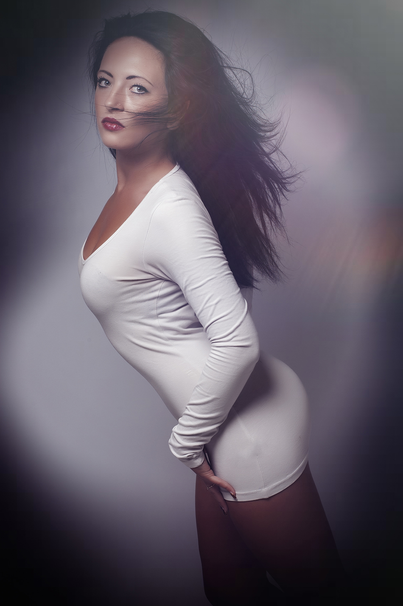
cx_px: 202
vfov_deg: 27.0
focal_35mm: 75
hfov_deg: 18.2
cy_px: 303
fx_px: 1261
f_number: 13
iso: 200
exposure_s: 1/500
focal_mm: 50
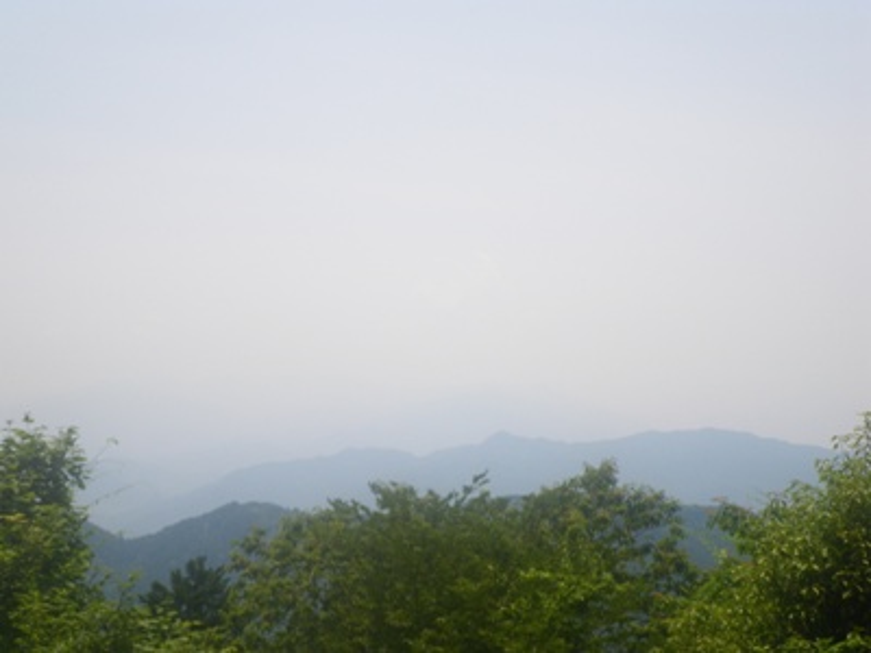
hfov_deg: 37.5
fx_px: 1283
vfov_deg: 28.6
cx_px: 436
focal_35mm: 51
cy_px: 326
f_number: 5.3
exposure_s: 1/250
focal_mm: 9.1
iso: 50
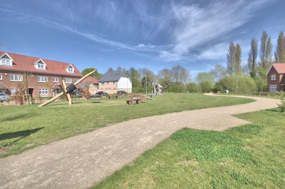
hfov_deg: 100.5
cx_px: 142
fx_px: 119
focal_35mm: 15
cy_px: 94
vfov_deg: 77.1
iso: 100
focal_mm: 10
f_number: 16
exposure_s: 1/200
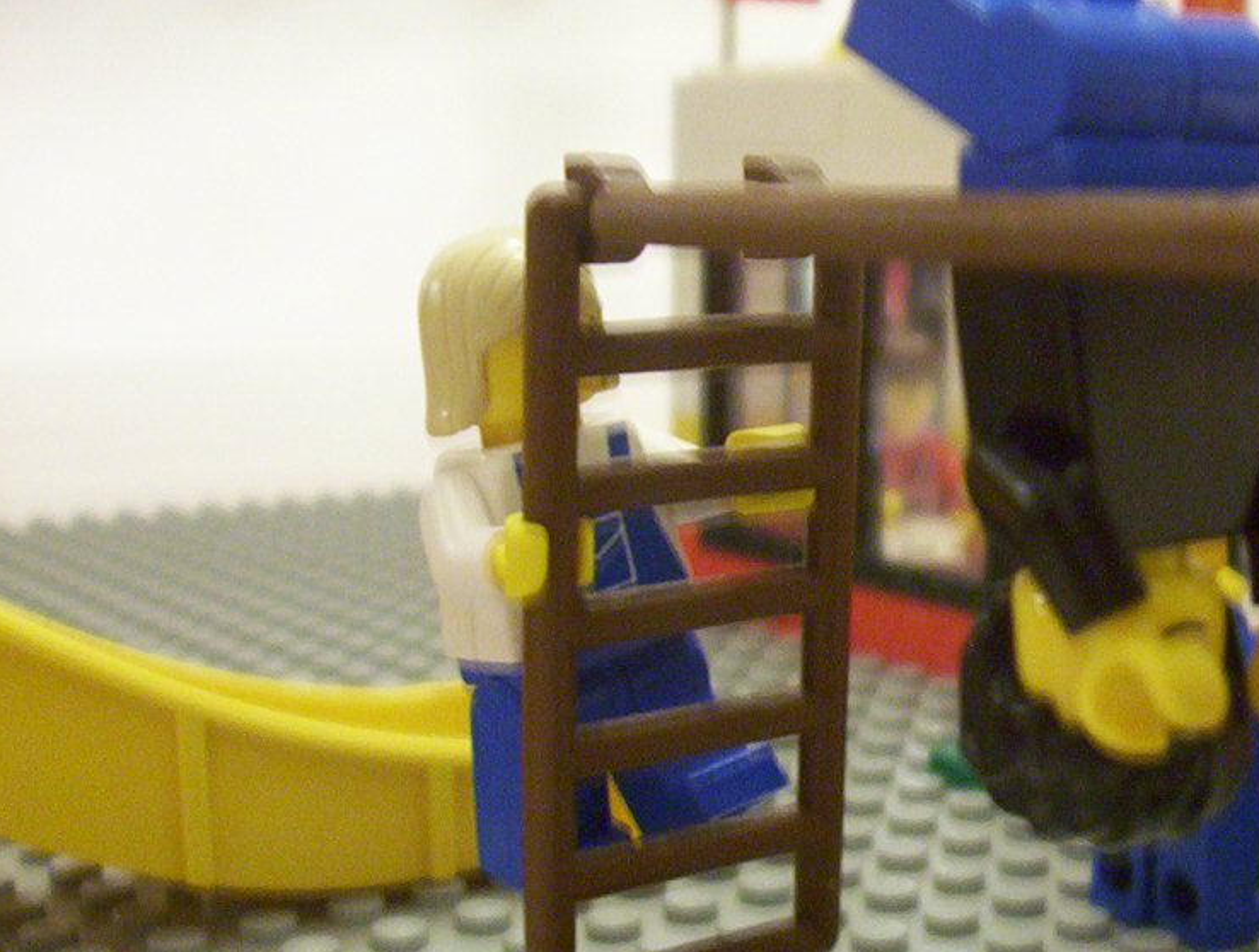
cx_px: 995
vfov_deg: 21.3
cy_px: 640
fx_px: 2517
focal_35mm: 69
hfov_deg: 27.6
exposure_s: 1/8
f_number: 2.73
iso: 200
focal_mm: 5.77
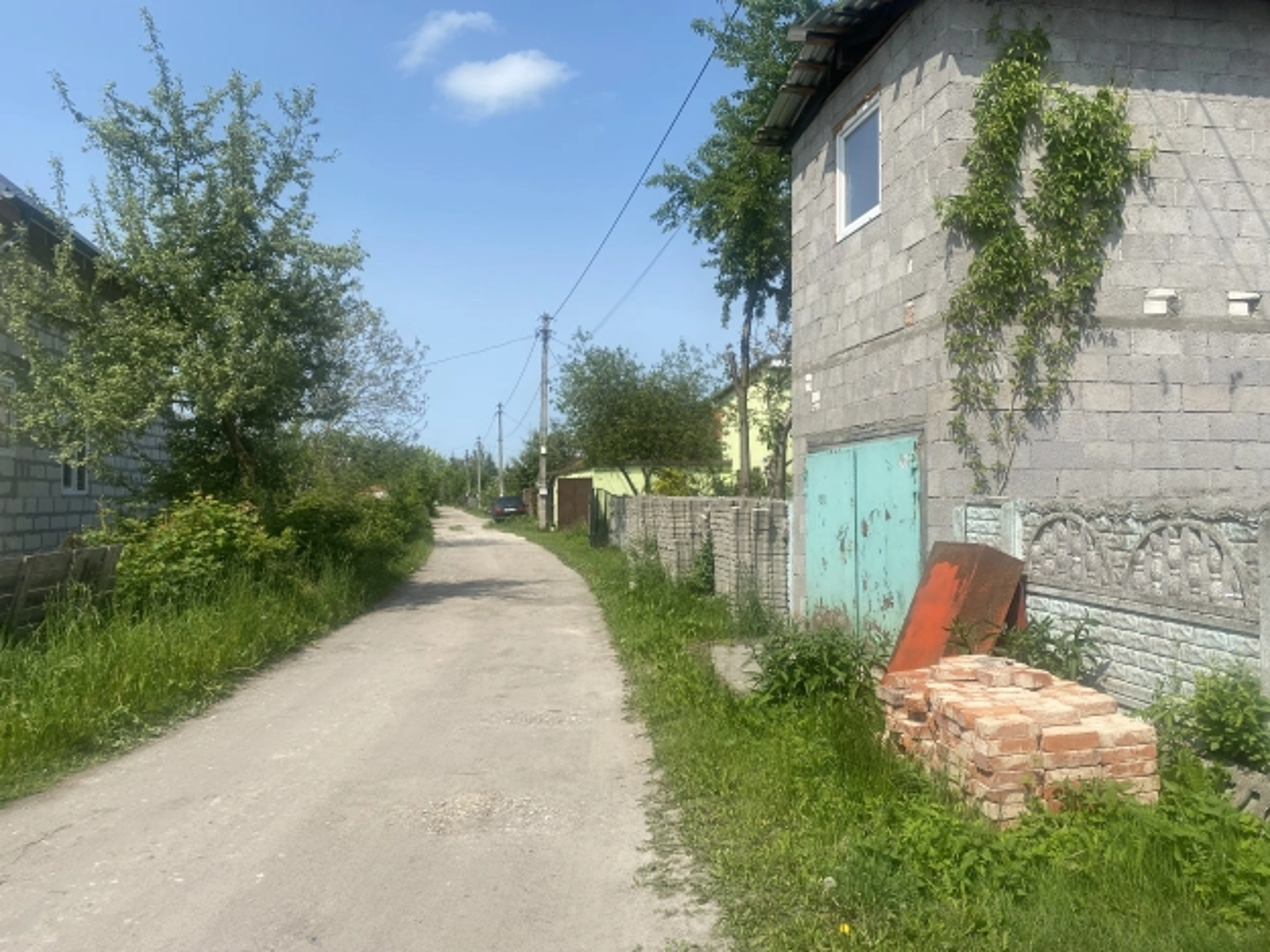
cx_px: 635
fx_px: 954
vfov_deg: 53.1
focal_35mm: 26
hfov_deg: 67.3
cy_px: 476
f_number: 1.8
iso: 32
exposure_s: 1/3401
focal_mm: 4.25
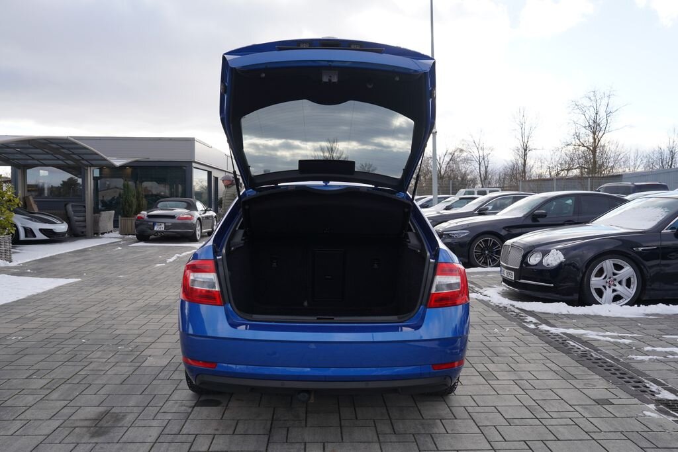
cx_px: 339
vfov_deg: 45.0
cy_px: 226
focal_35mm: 29
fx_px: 546
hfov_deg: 63.7
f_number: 6.3
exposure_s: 1/160
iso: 100
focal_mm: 29
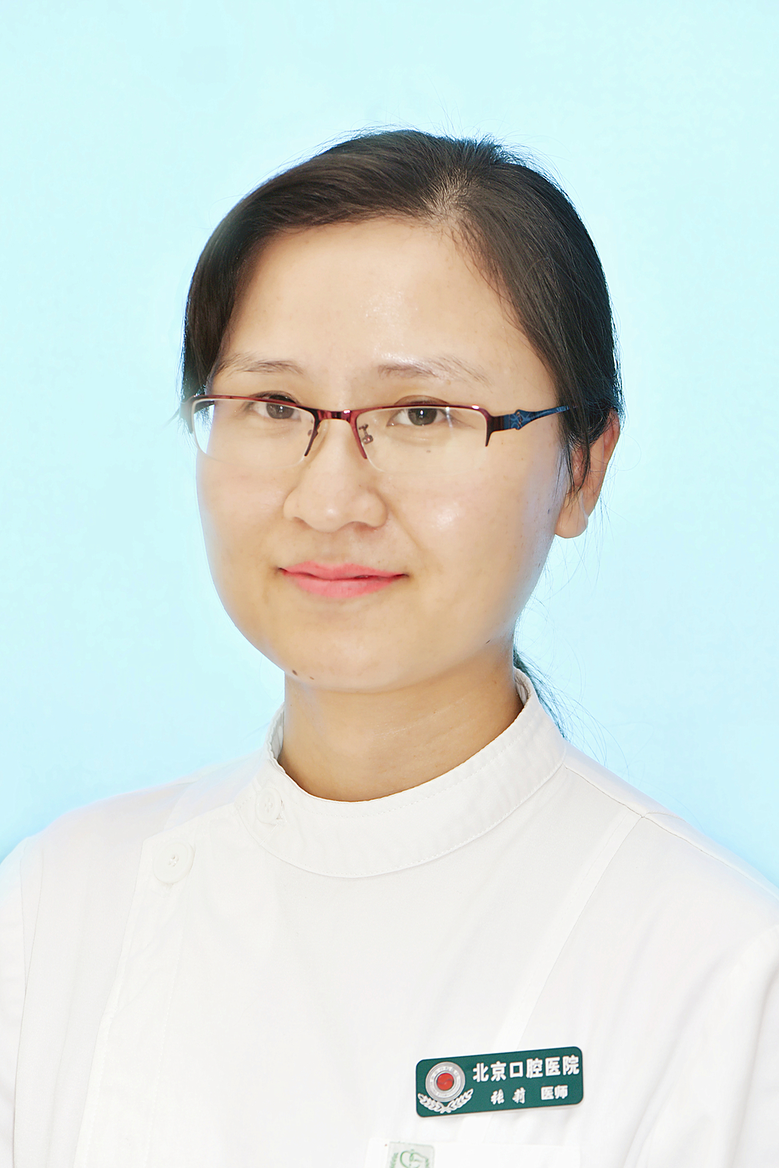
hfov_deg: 13.0
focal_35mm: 105
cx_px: 390
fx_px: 3408
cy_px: 584
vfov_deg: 19.5
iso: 400
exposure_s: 1/200
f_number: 8
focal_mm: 105
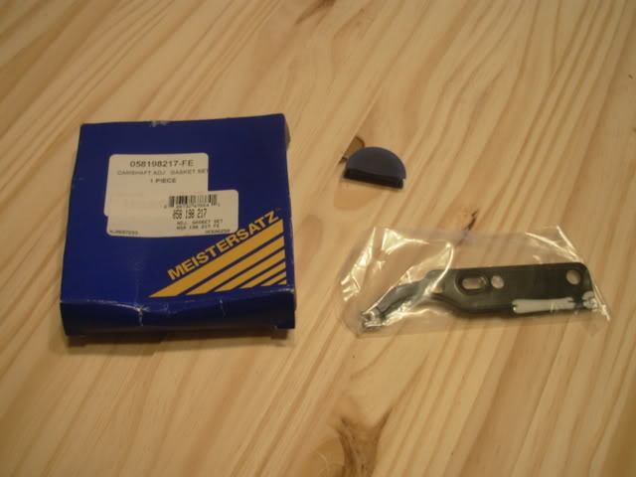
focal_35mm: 38
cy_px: 238
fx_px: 698
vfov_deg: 37.7
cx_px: 318
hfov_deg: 49.0
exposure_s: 1/32
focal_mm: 6.3
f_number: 2.9
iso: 122
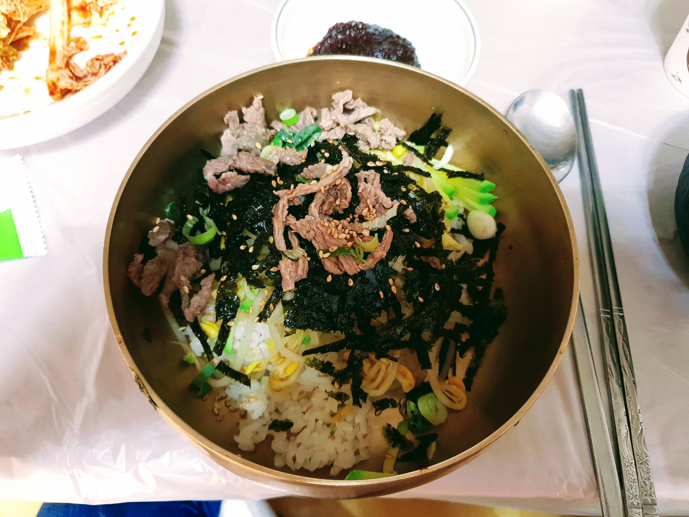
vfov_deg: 53.1
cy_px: 258
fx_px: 518
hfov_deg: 67.3
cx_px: 344
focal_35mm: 26
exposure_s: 1/40
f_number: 1.5
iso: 200
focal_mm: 4.32
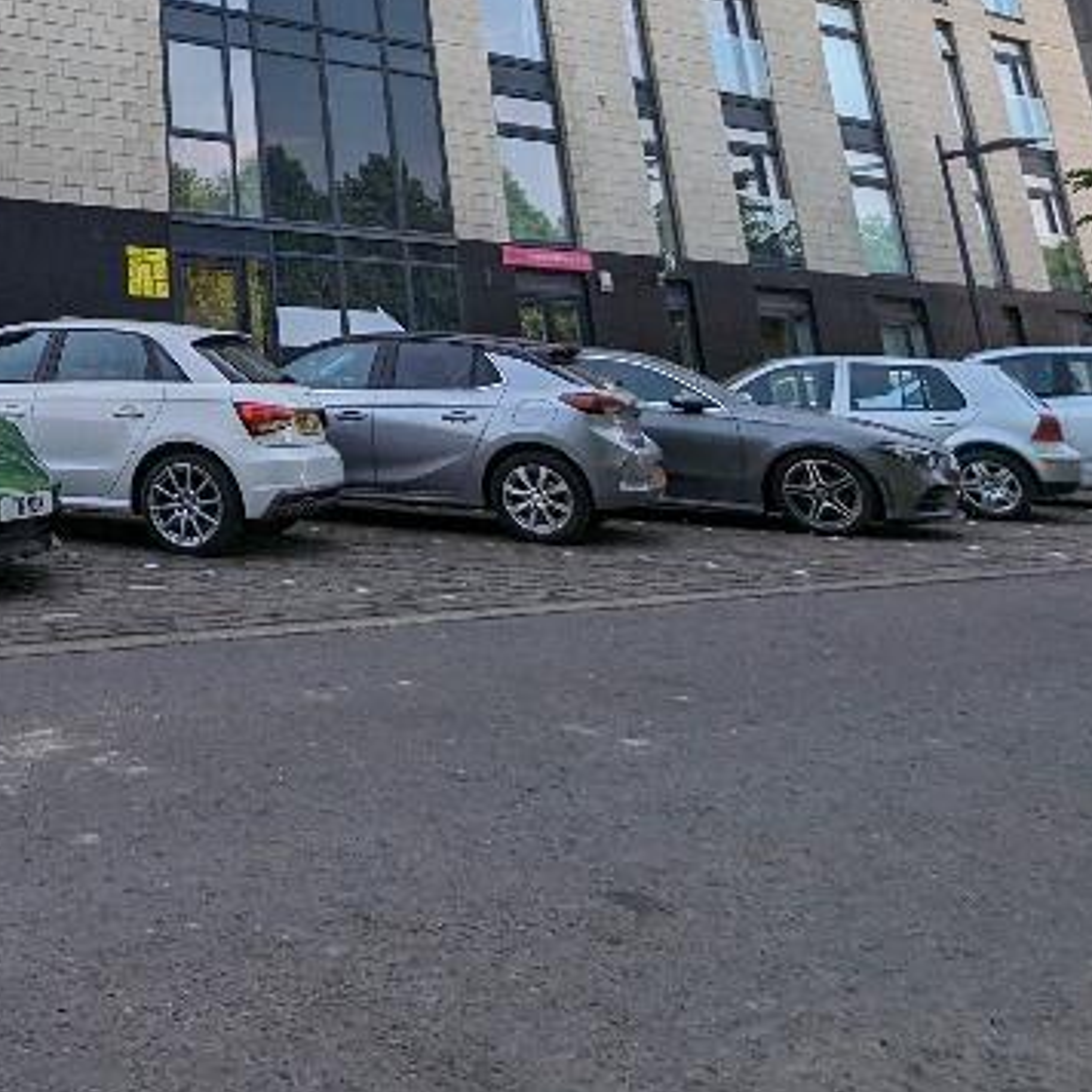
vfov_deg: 43.4
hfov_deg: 40.4
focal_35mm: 33
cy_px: 28
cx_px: -104
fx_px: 1178
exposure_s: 1/1178
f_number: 2.2
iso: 45
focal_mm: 1.95
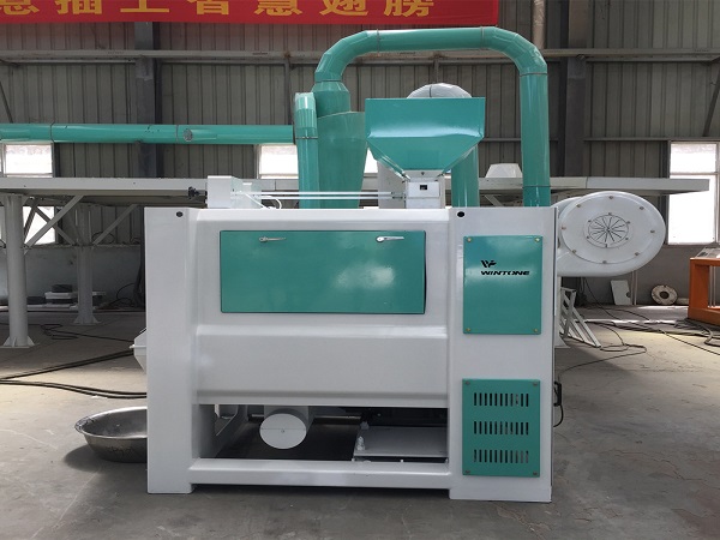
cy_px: 270
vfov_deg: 48.2
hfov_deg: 61.7
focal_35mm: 29
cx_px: 360
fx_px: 603
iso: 32
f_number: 2.2
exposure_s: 1/105
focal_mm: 4.15
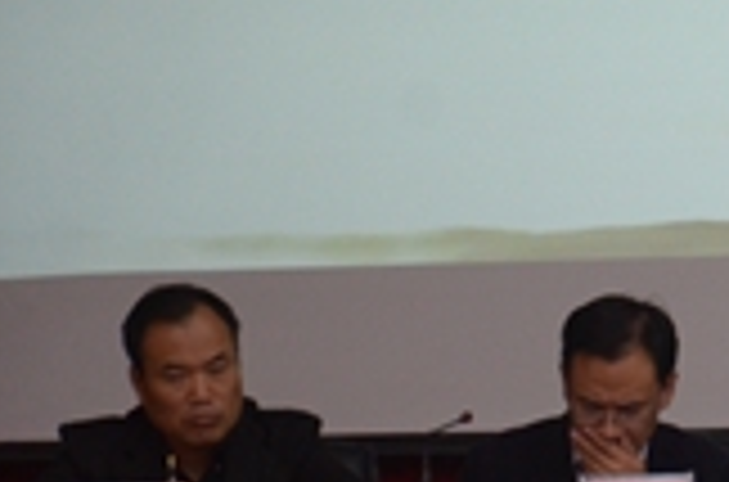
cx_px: 1044
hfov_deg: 4.2
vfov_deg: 2.8
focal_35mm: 486
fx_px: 9804
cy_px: 200
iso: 1600
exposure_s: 1/25
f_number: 5.6
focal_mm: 105
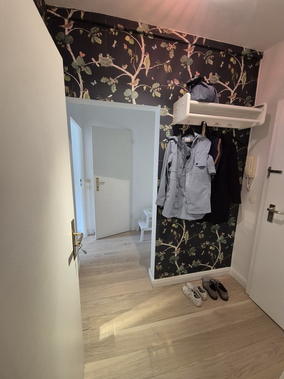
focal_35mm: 13
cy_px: 190
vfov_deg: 106.2
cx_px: 142
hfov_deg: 89.9
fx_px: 142
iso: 640
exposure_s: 1/50
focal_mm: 2.2
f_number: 2.2
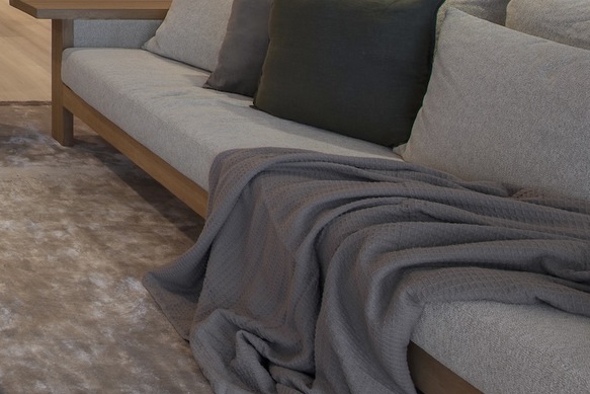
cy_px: -149
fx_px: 787
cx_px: -324
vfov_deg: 23.9
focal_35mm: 48
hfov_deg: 26.9
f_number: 9
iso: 100
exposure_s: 1
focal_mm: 14
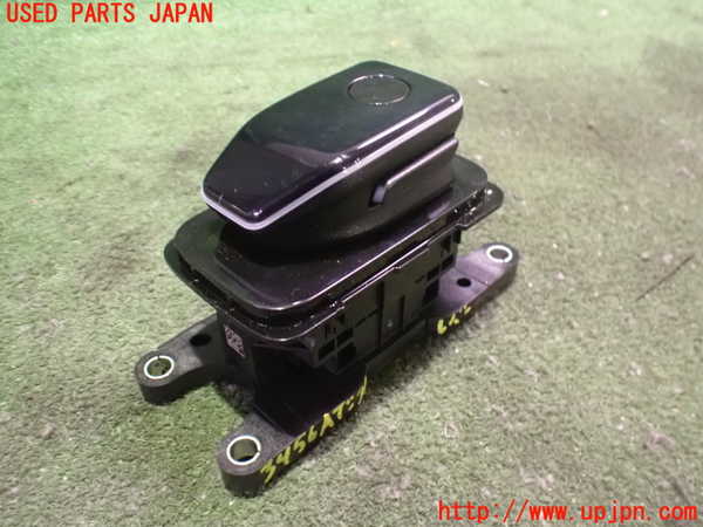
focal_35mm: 30
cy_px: 264
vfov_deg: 46.8
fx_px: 609
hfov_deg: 60.0
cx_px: 352
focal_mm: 5.4
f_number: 2.3
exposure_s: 1/20
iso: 1600
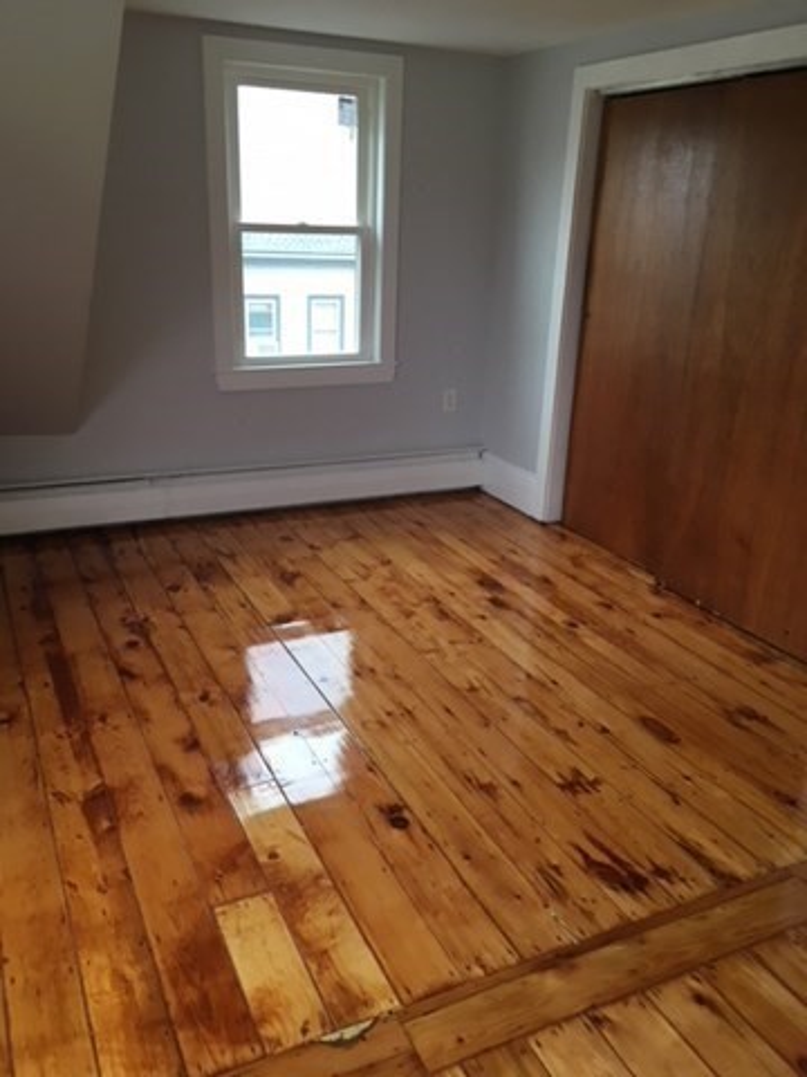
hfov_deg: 48.2
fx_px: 901
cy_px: 538
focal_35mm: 29
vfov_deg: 61.7
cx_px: 404
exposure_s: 1/30
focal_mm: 4.15
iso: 32
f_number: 2.2
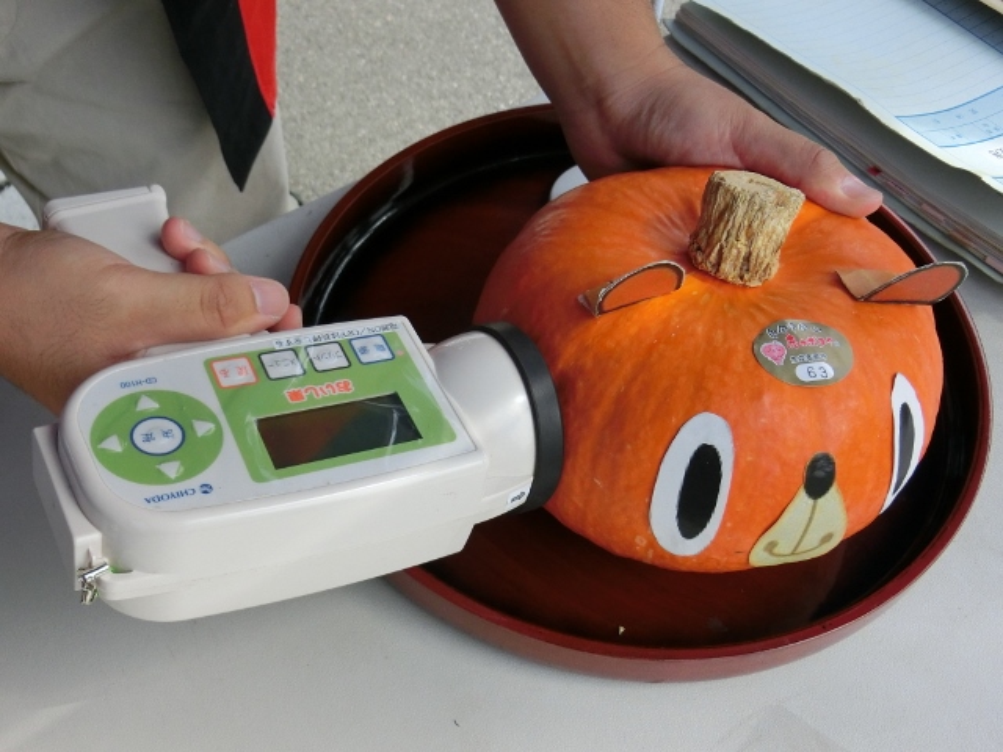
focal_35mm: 39
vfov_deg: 36.8
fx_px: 1130
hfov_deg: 47.9
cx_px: 502
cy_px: 376
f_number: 4.1
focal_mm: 6.9
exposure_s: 1/1000
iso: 250
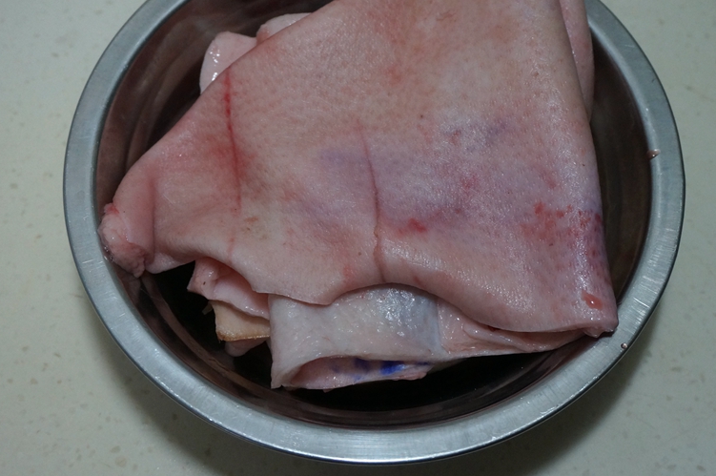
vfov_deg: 25.4
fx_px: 1053
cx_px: 363
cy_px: 207
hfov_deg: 37.6
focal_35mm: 53
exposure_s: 1/160
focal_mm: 26
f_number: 4.5
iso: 1250
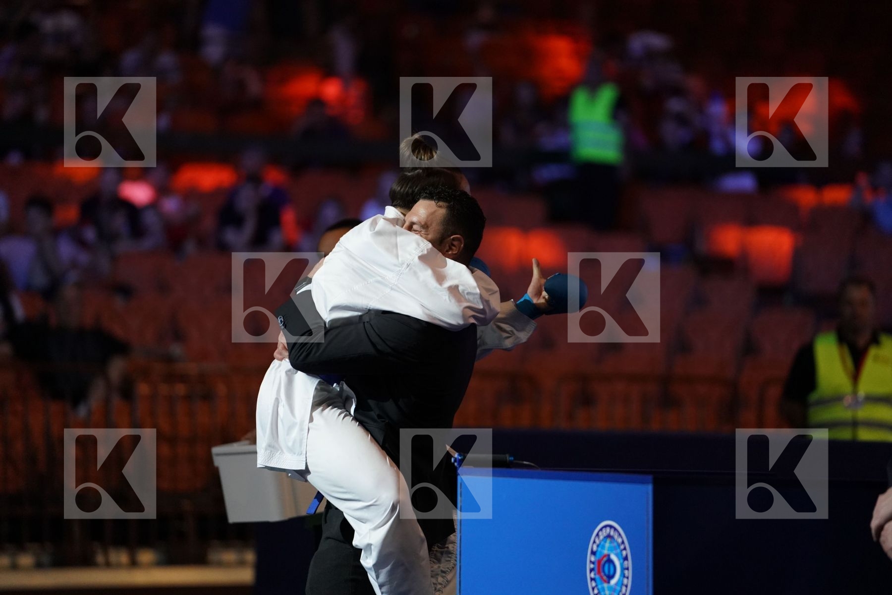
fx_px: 4955
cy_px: 298
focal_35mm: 200
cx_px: 446
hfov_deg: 10.3
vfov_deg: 6.9
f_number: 2.8
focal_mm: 200
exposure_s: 1/1000
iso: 3200
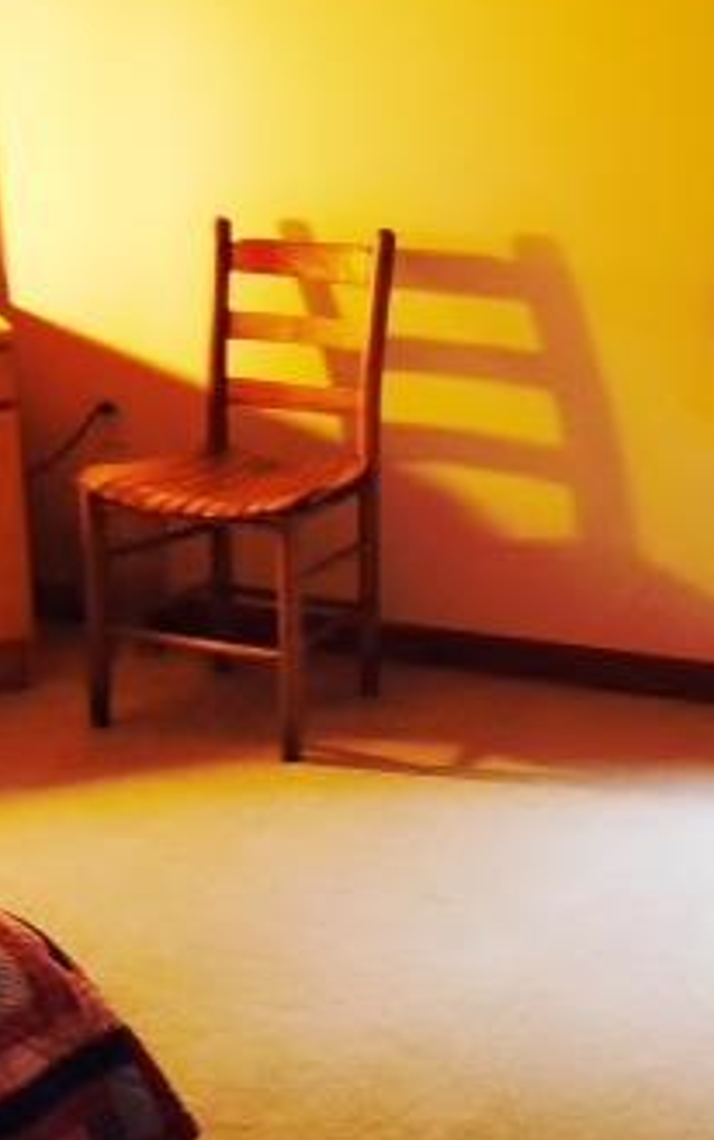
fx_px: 2114
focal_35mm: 68
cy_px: 506
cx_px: 603
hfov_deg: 18.9
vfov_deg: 30.2
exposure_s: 1/20
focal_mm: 4.12
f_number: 2.4
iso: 125
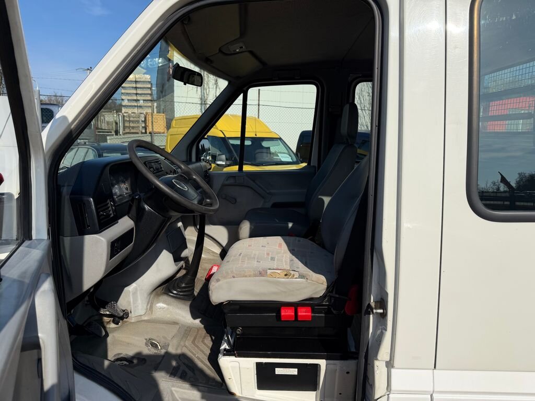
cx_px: 268
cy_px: 200
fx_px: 371
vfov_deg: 56.8
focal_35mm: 24
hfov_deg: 71.6
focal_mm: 6.76
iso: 80
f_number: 1.78
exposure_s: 1/8130
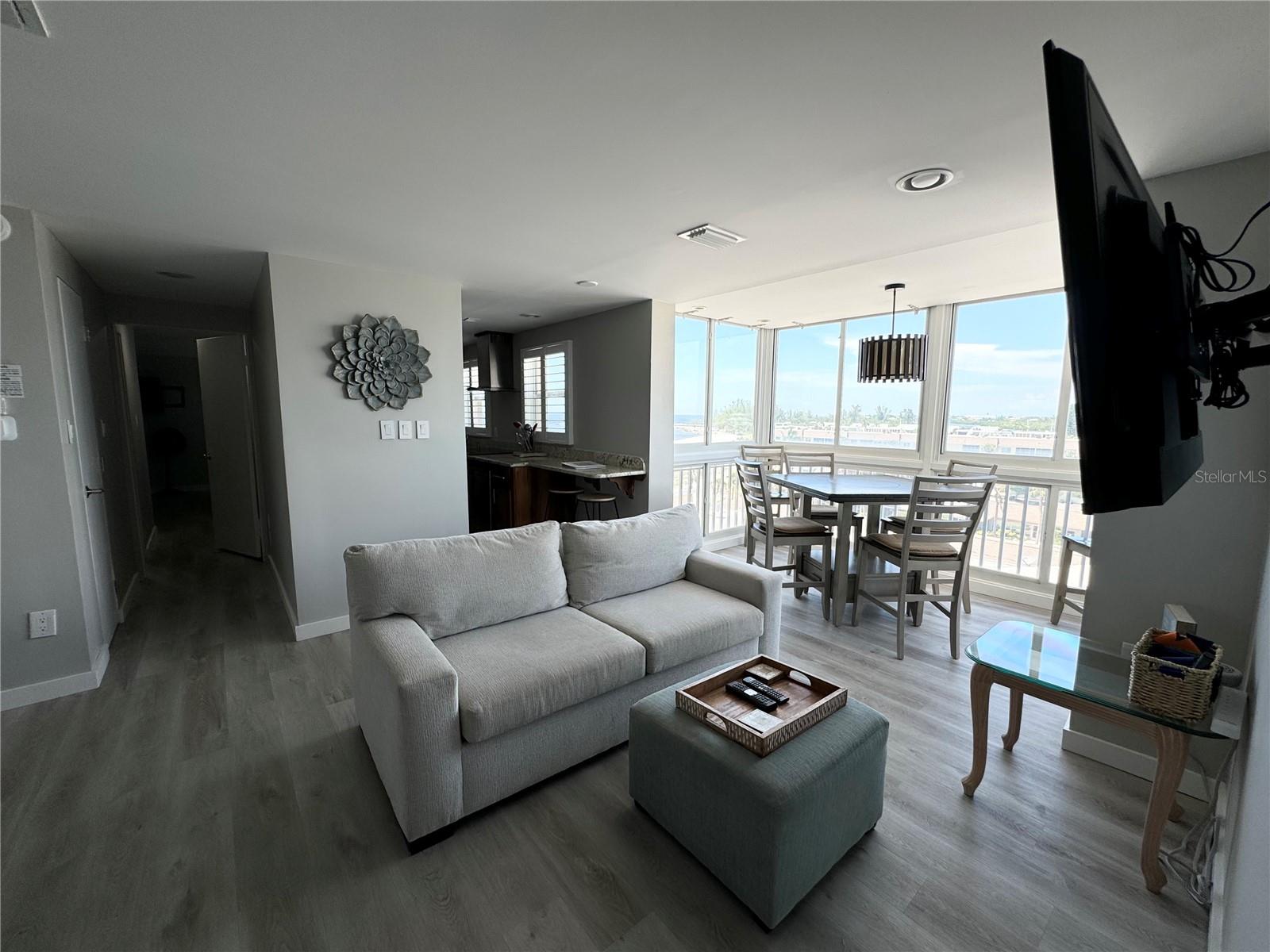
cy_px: 476
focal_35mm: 14
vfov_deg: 85.7
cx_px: 635
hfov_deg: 102.1
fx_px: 514
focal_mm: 2.22
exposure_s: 1/255
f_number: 2.2
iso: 40
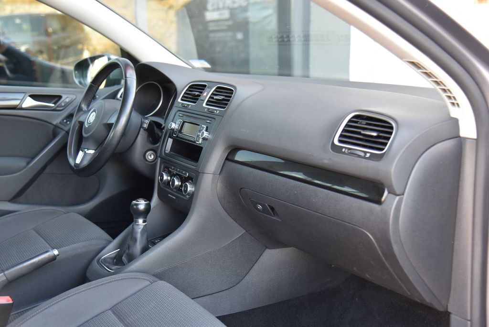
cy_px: 164
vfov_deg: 29.3
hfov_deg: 42.7
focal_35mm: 46
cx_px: 244
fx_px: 625
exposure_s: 1/50
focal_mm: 46
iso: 500
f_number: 4
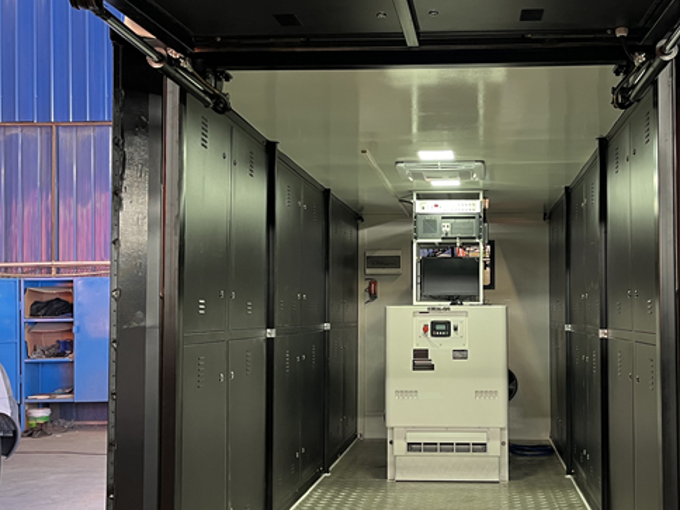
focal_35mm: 43
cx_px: 424
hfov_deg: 43.5
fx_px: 845
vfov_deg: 33.6
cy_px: 268
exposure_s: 1/60
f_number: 1.6
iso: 200
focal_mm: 5.1
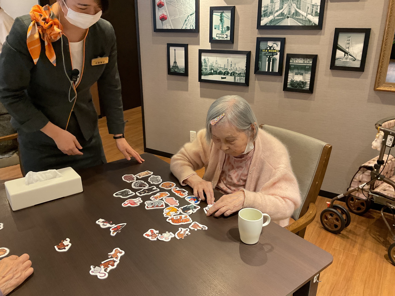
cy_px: 148
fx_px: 331
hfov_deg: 61.7
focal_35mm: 29
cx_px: 198
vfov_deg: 48.2
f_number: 1.8
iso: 160
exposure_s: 1/50
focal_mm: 3
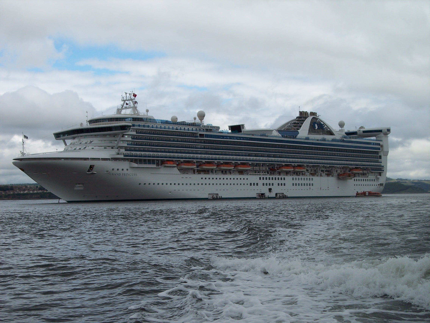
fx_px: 807
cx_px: 215
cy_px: 162
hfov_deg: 29.8
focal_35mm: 65
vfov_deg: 22.6
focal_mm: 13.3
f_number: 4.8
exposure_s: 1/750
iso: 100
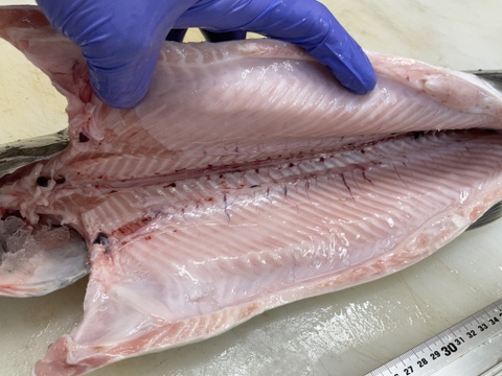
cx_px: 251
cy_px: 188
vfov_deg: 48.2
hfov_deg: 61.7
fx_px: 421
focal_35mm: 29
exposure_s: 1/120
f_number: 1.8
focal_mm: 3
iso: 40
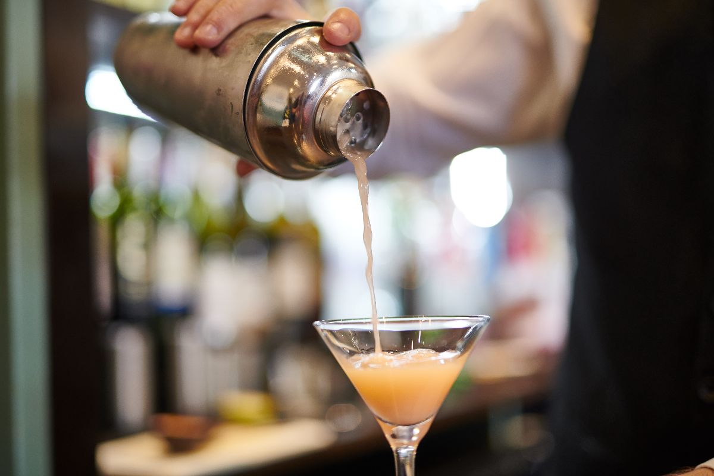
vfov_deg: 27.0
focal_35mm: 50
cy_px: 238
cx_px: 357
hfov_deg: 39.6
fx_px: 992
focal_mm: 50
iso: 500
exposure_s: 1/250
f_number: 1.4
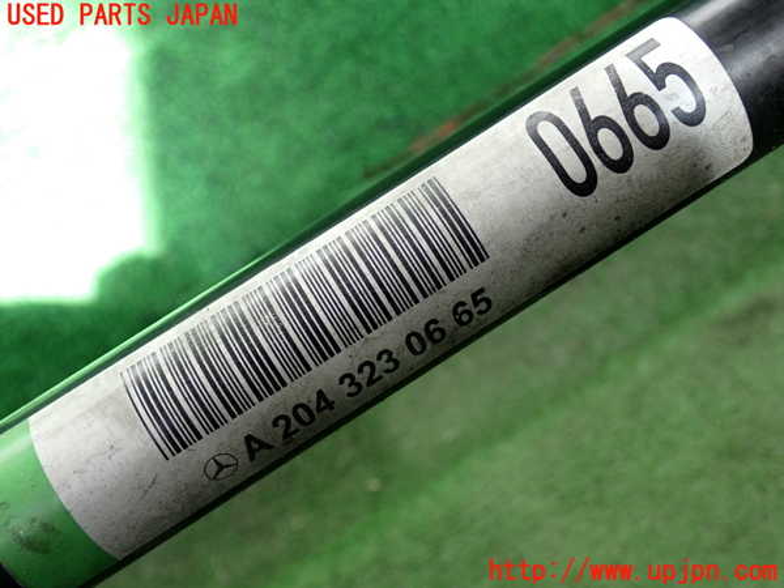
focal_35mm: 41
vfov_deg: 35.1
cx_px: 392
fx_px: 929
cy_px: 294
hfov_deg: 45.8
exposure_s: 1/125
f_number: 2.8
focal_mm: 7.31
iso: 200
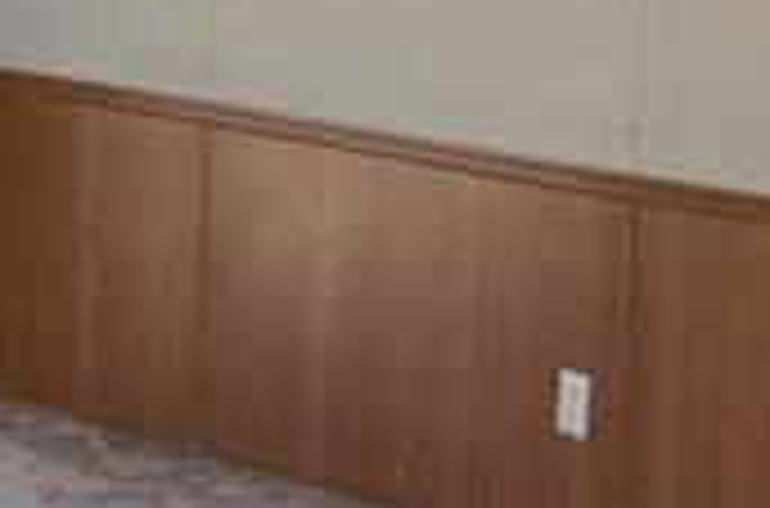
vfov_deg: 8.3
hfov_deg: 12.5
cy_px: -225
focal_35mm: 162
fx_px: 3455
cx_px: -72
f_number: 3.5
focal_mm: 18
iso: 400
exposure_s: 1/160
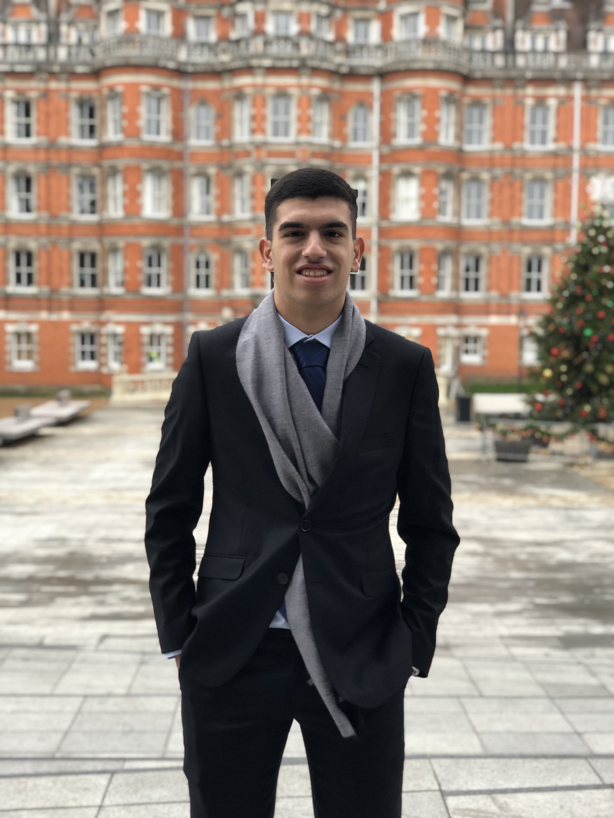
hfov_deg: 28.0
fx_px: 1230
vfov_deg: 36.8
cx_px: 307
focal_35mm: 52
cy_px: 409
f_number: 2.4
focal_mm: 6
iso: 64
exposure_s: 1/50
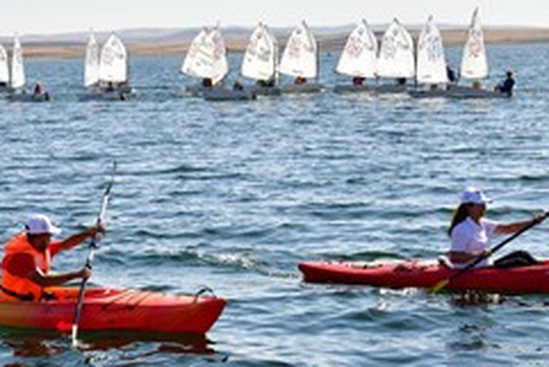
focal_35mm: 112
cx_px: 48
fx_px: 1709
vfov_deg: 12.2
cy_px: 155
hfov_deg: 17.9
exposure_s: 1/400
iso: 800
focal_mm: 45
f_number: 22
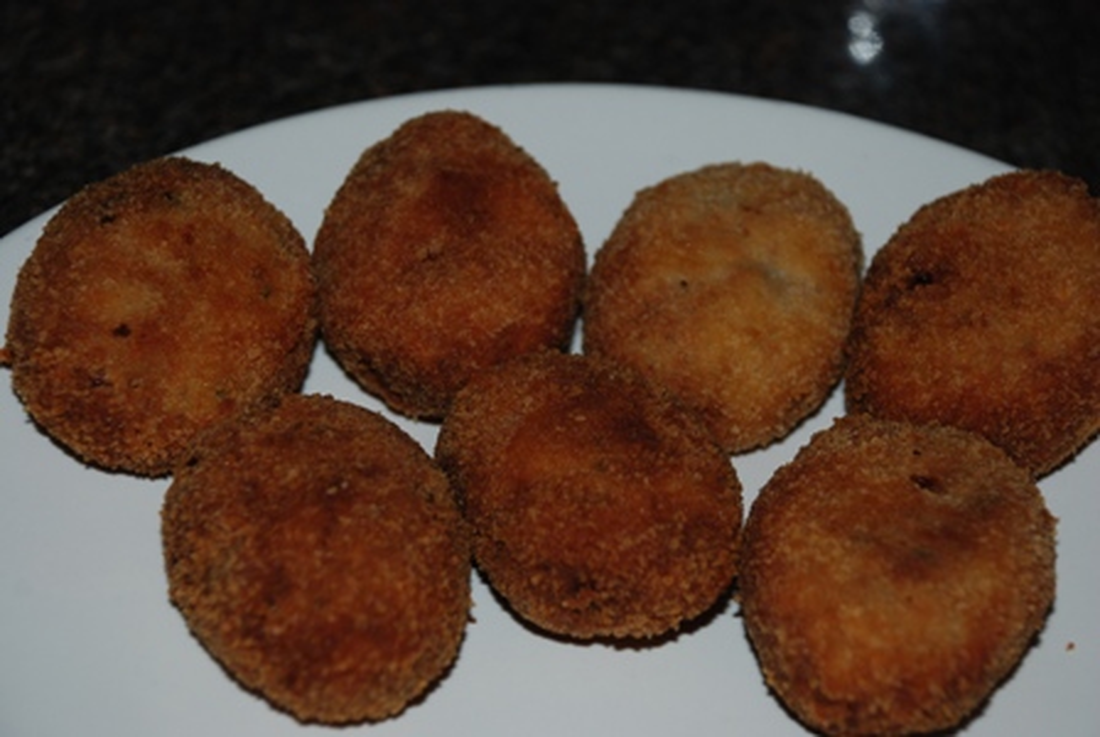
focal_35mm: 99
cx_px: 550
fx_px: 3029
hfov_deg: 20.6
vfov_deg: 13.9
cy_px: 368
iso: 200
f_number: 5.3
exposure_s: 1/60
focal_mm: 66
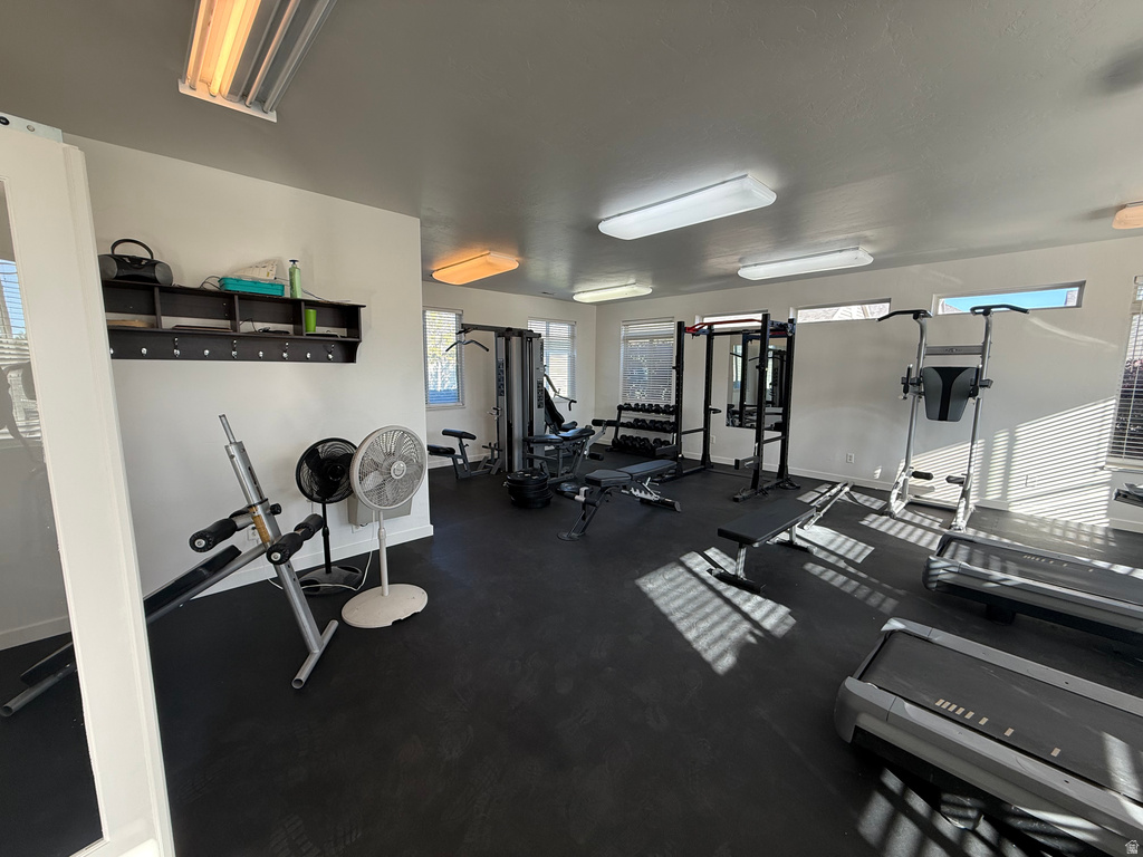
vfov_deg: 85.7
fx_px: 462
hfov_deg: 102.1
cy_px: 428
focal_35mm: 14
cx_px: 572
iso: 64
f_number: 2.2
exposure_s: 1/102
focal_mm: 2.22
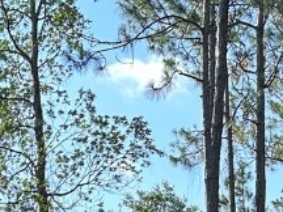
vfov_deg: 11.3
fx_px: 932
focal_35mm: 114
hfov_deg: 16.6
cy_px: 471
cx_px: -50
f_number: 1.78
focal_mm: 6.86
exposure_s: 1/918
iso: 80
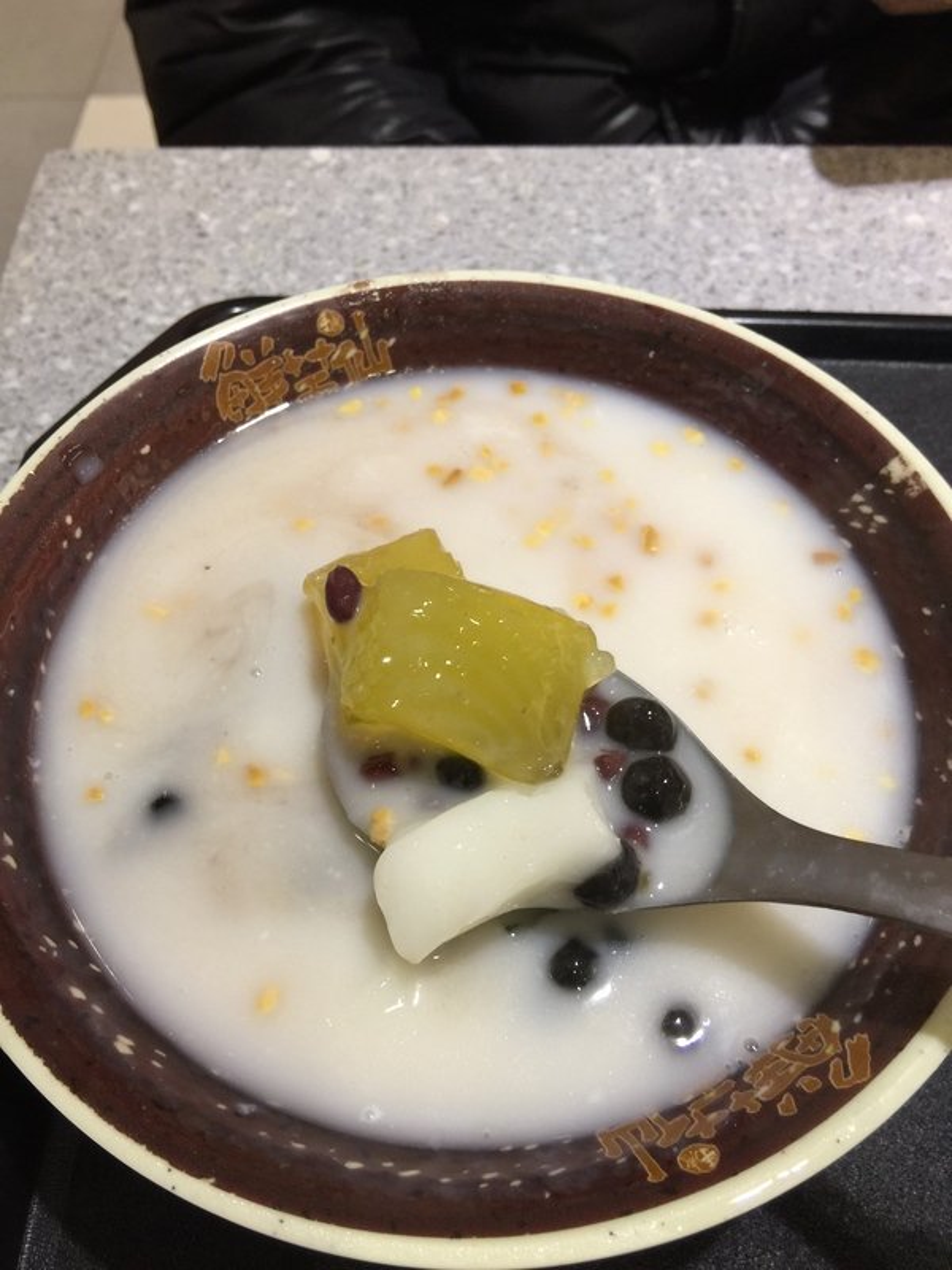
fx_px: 1063
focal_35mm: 29
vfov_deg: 61.7
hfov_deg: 48.2
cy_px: 635
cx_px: 476
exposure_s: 1/30
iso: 50
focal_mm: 4.15
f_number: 2.2
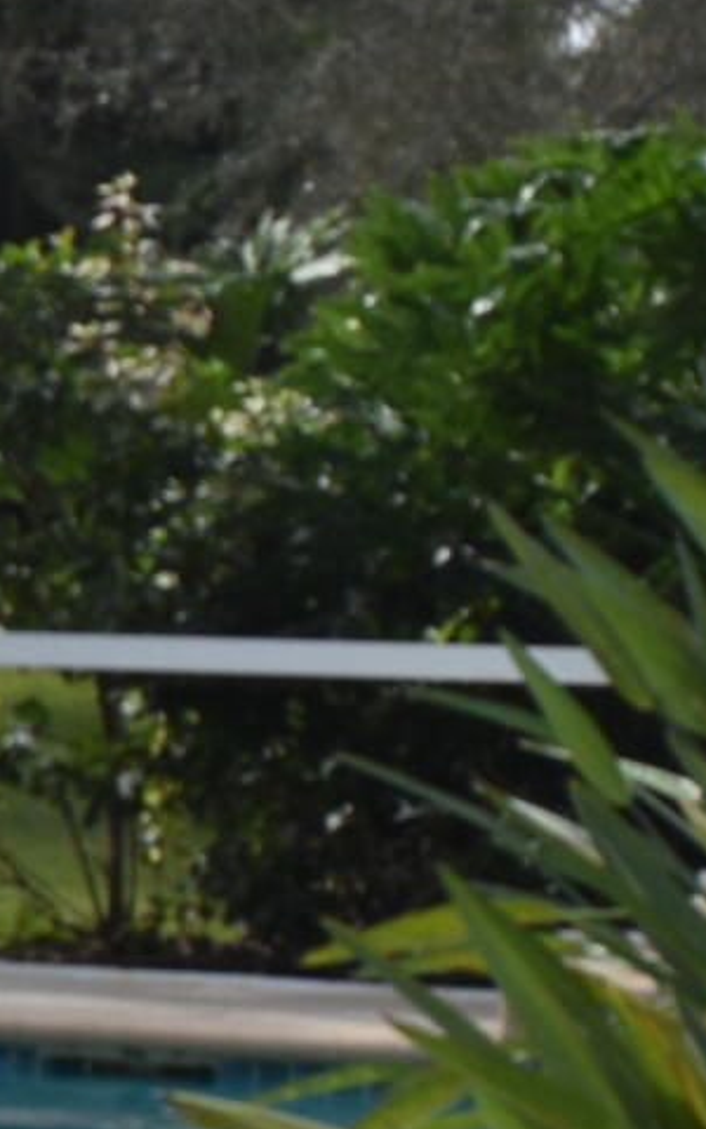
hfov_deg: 6.7
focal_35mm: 172
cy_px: 743
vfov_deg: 12.2
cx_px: -1650
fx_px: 5295
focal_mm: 18
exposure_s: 1/200
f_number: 7.1
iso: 100
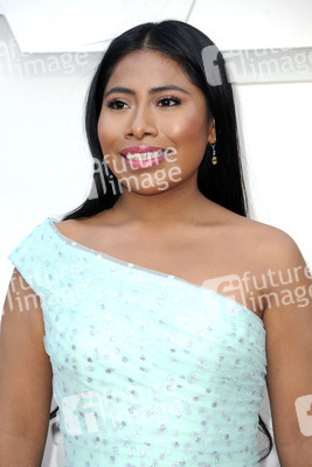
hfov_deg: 5.5
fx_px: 3247
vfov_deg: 8.2
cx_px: 156
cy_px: 234
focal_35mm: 250
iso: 800
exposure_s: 1/250
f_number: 8
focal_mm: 250
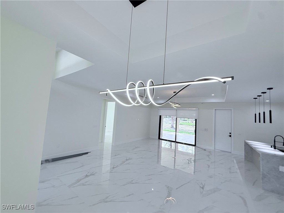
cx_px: 142
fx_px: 115
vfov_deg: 85.7
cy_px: 106
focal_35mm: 14
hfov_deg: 102.1
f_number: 2.2
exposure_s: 1/163
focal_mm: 2.22
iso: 64
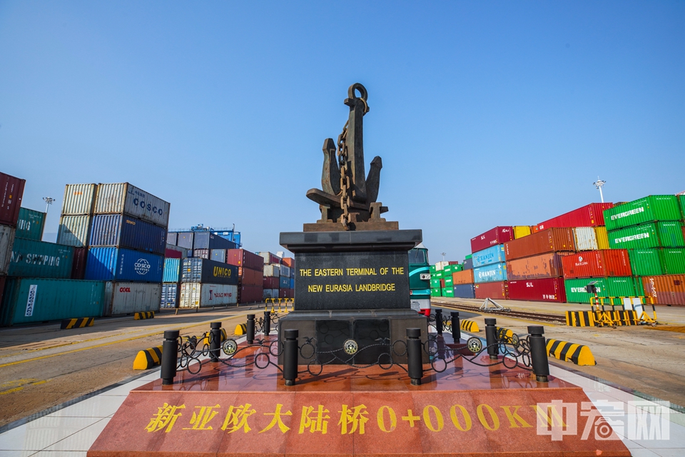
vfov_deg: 73.7
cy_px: 228
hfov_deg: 96.7
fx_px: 304
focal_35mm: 16
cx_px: 342
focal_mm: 16
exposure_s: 1/400
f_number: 11
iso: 400
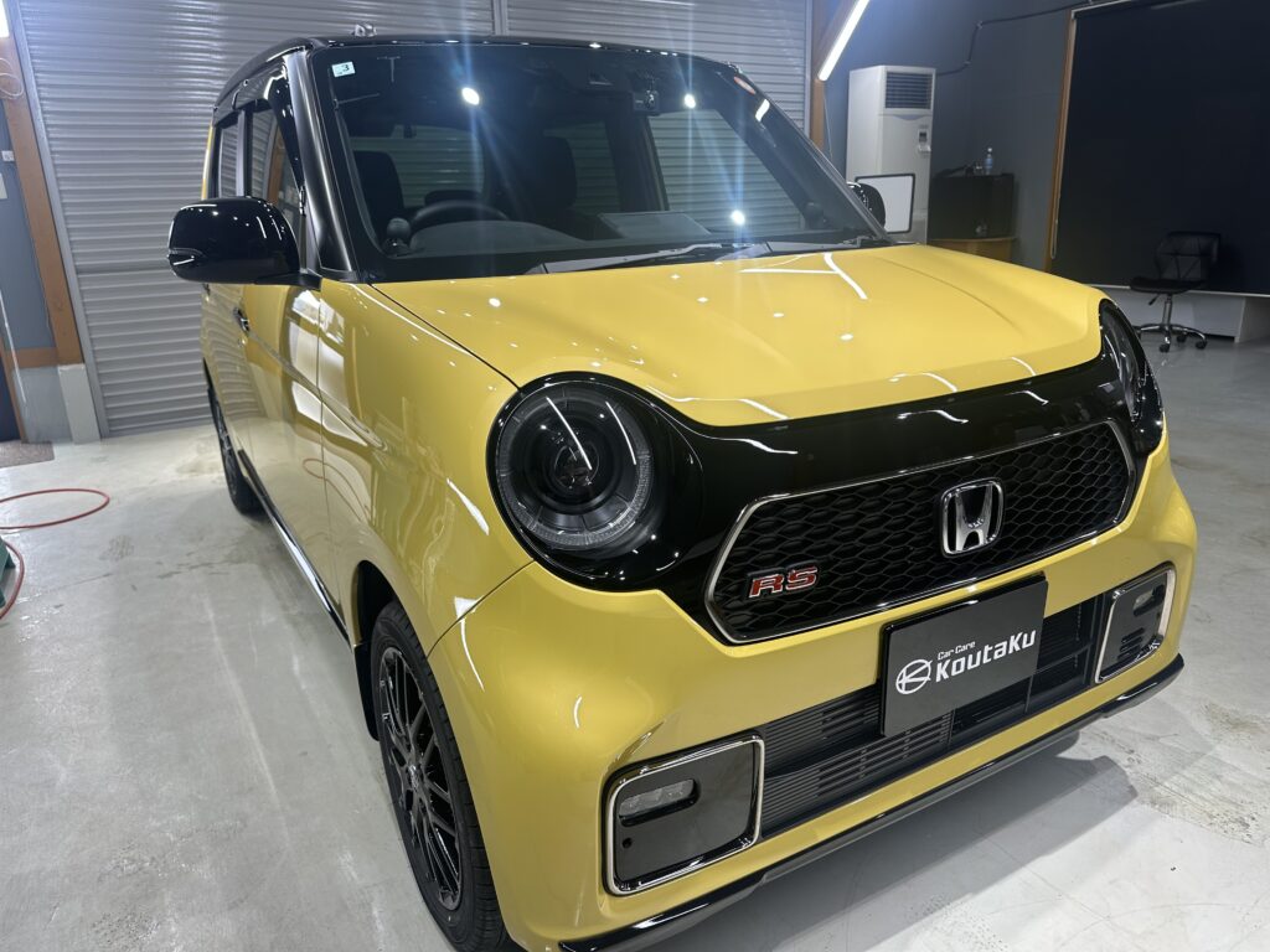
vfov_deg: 56.8
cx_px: 635
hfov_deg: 71.6
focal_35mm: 24
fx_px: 881
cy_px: 476
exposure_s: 1/120
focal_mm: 6.86
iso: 64
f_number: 1.78
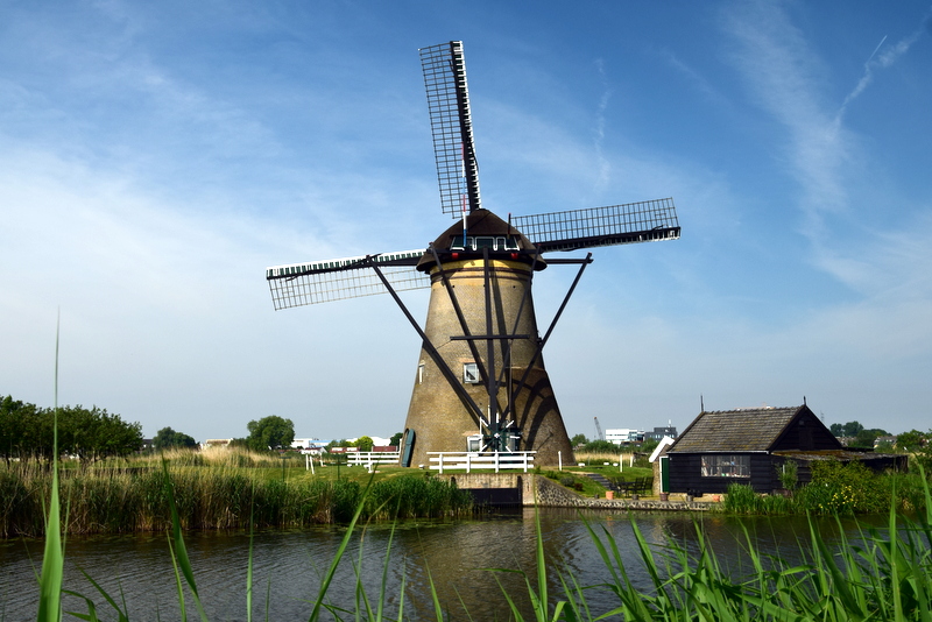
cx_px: 466
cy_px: 311
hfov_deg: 57.2
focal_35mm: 33
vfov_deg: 40.0
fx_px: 855
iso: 125
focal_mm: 22
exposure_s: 1/200
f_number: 10
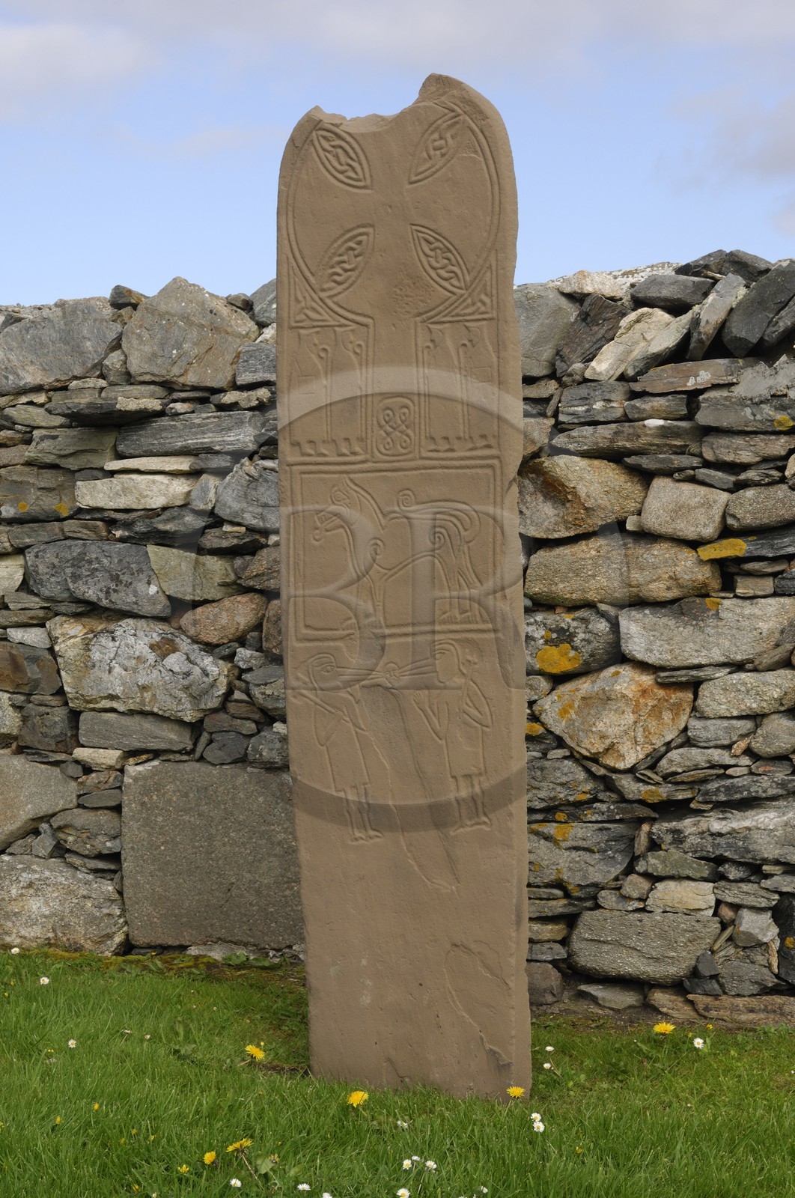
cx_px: 398
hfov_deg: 18.1
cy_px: 599
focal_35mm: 75
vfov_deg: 27.0
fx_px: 2492
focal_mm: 50
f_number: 9.5
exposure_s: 1/125
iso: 100
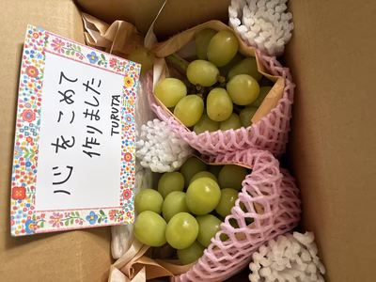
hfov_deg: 67.3
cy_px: 141
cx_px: 188
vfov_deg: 53.1
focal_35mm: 26
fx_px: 282
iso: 200
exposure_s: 1/60
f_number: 1.6
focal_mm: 5.96
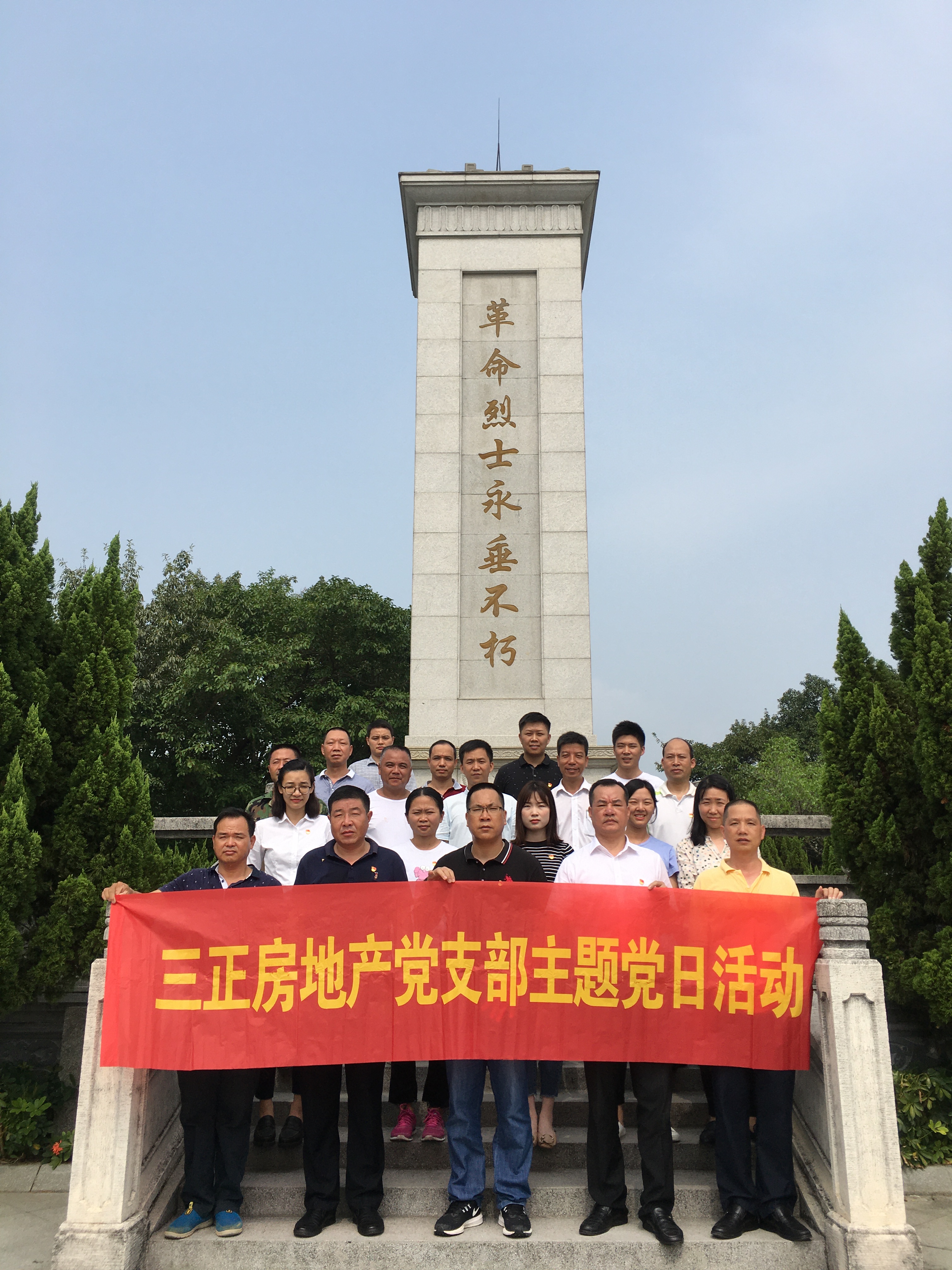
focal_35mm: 29
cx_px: 476
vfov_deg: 61.7
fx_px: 1063
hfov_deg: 48.2
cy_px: 635
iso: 25
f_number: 2.2
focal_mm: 4.15
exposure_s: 1/1972
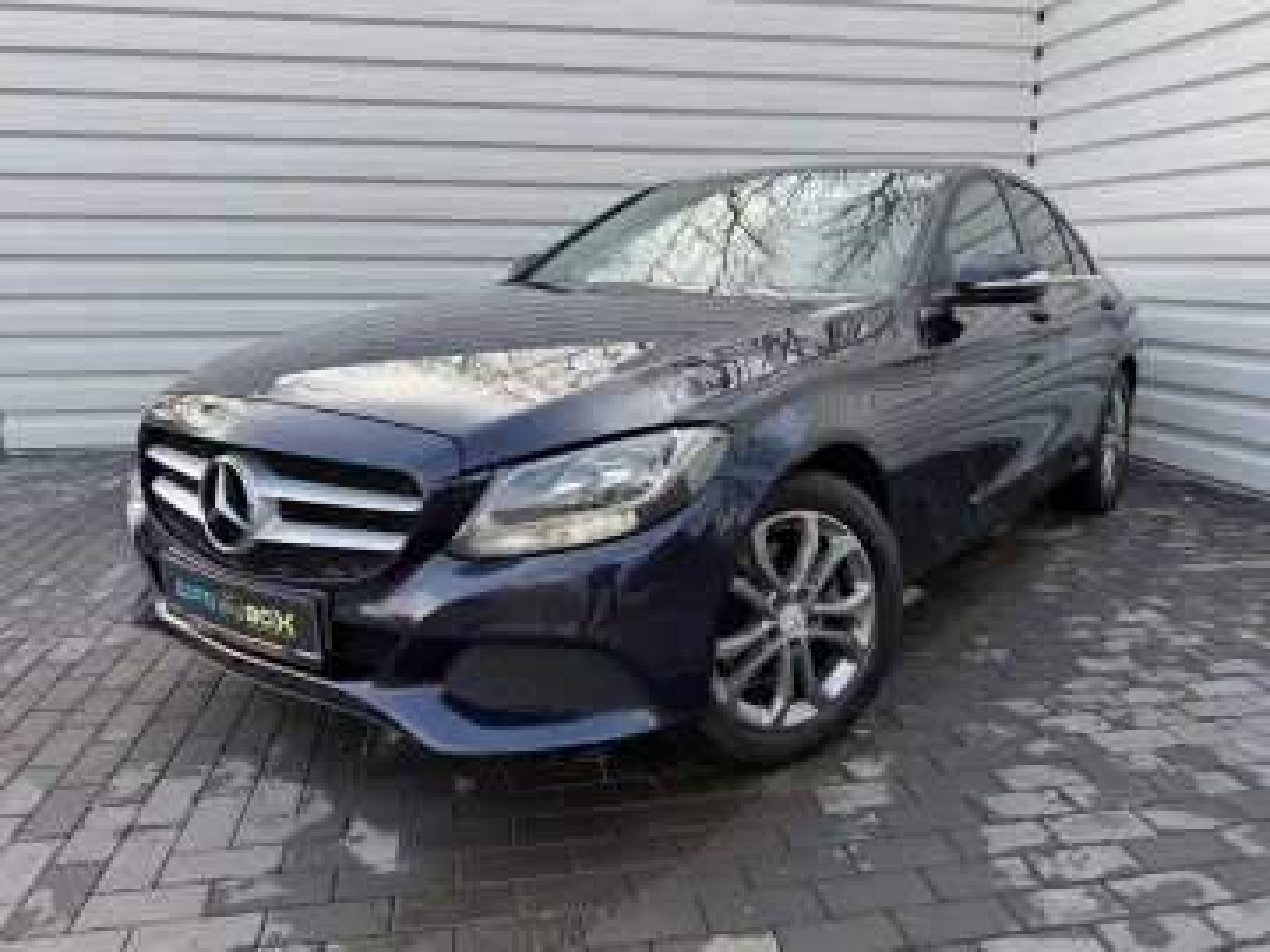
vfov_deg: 56.8
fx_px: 881
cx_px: 635
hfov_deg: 71.6
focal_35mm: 24
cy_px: 476
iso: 80
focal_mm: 6.76
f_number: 1.78
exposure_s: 1/702
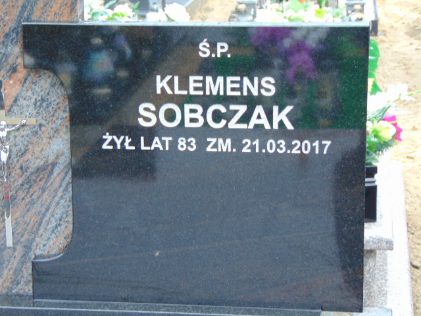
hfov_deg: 18.2
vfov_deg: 13.7
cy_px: 158
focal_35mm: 108
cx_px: 210
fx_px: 1313
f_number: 3.9
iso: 100
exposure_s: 1/30
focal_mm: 19.4
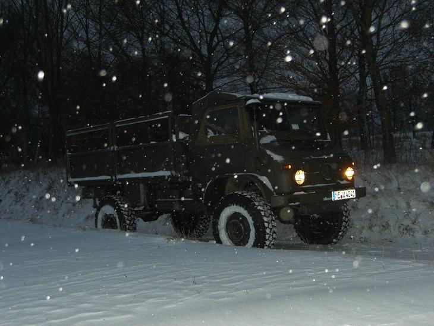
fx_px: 577
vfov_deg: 31.5
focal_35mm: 46
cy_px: 163
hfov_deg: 41.2
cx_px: 217
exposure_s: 1/60
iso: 200
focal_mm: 9.5
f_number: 3.1
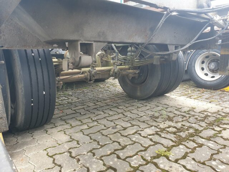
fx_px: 172
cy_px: 86
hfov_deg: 67.3
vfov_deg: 53.1
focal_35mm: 26
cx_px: 114
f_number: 2.4
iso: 80
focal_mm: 4.3
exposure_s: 1/100
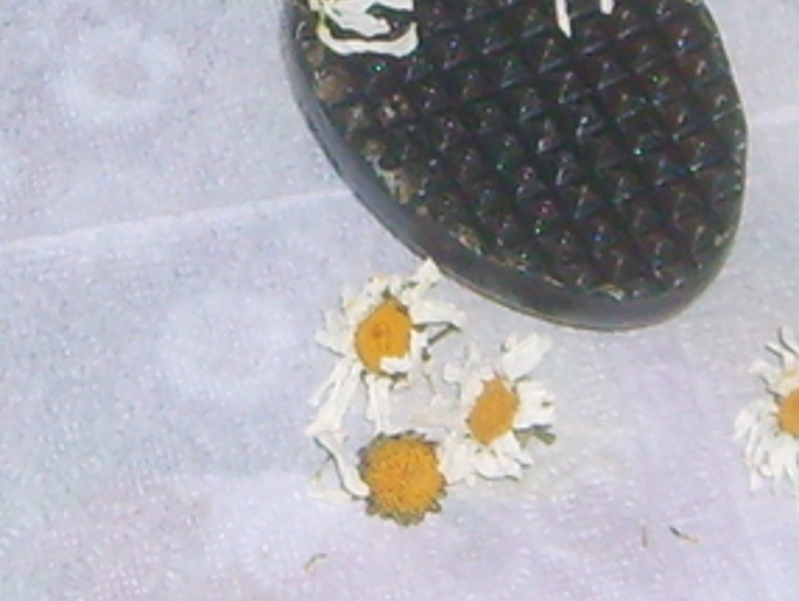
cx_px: 508
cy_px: 145
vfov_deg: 26.2
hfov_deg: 34.7
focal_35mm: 55
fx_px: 1271
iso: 100
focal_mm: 5.8
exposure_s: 1/45
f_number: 2.8
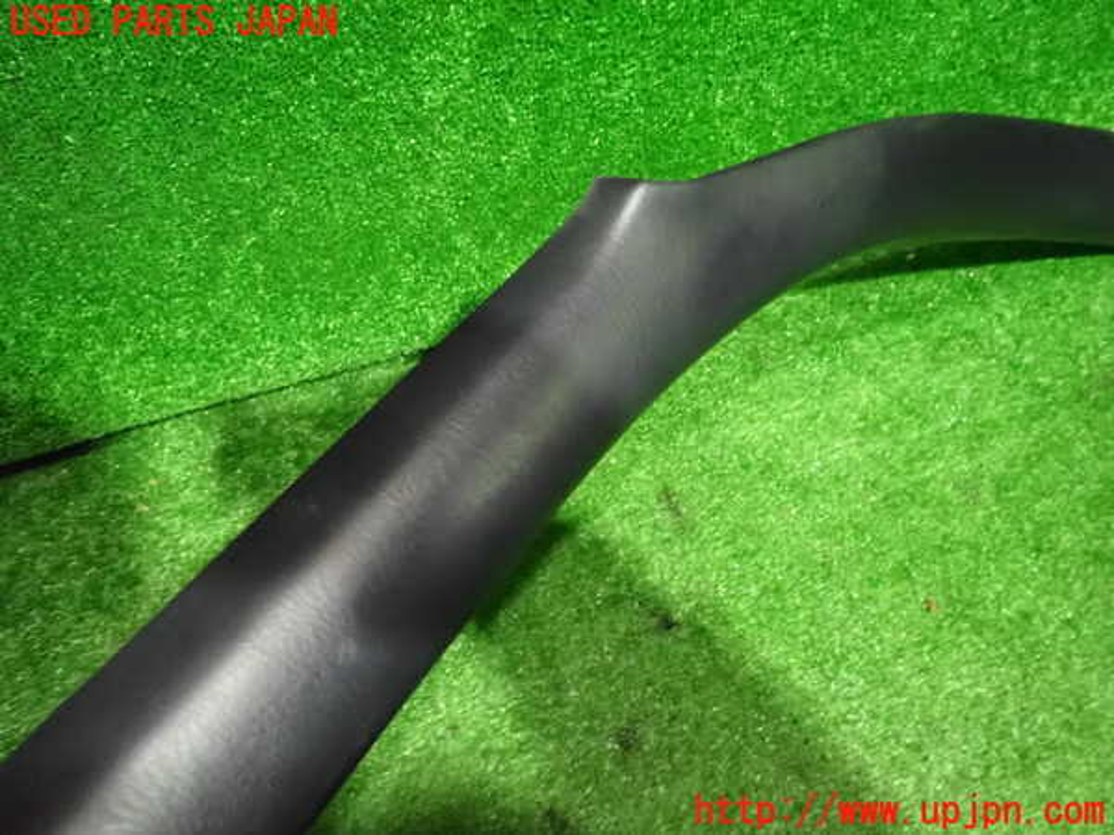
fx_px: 805
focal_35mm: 25
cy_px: 418
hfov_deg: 69.4
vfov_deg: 54.9
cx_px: 557
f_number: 2
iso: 2000
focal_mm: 4.5
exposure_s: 1/80
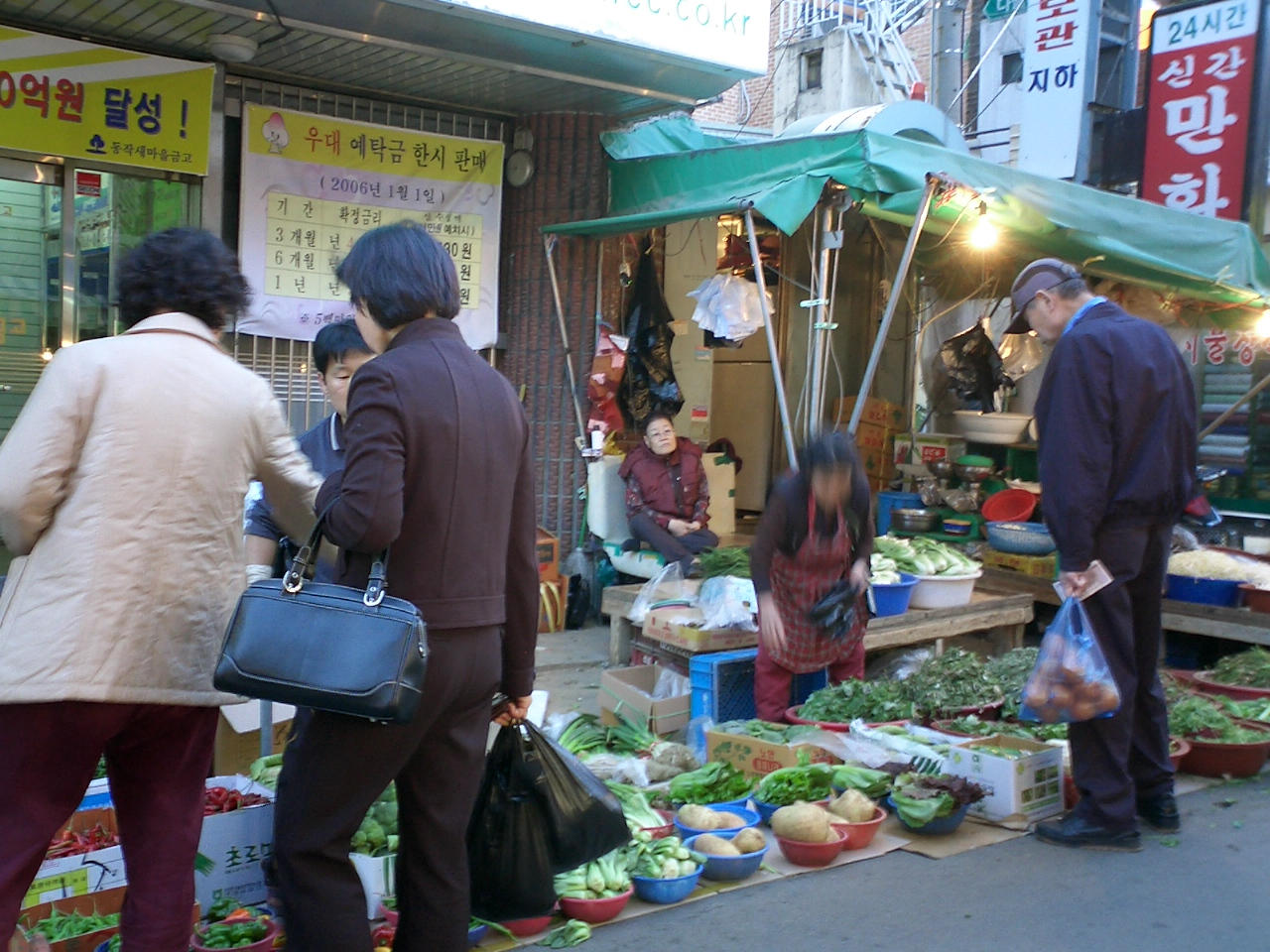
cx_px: 635
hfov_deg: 50.1
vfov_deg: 38.7
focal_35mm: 37
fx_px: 1357
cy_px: 476
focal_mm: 5.6
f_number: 3.5
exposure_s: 1/10
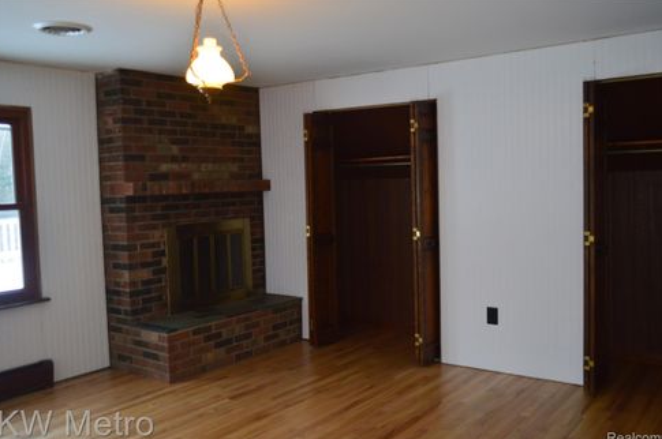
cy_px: 221
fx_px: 624
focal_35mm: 34
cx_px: 332
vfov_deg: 38.8
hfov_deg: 55.9
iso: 800
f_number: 3.8
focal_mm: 22
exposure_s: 1/30
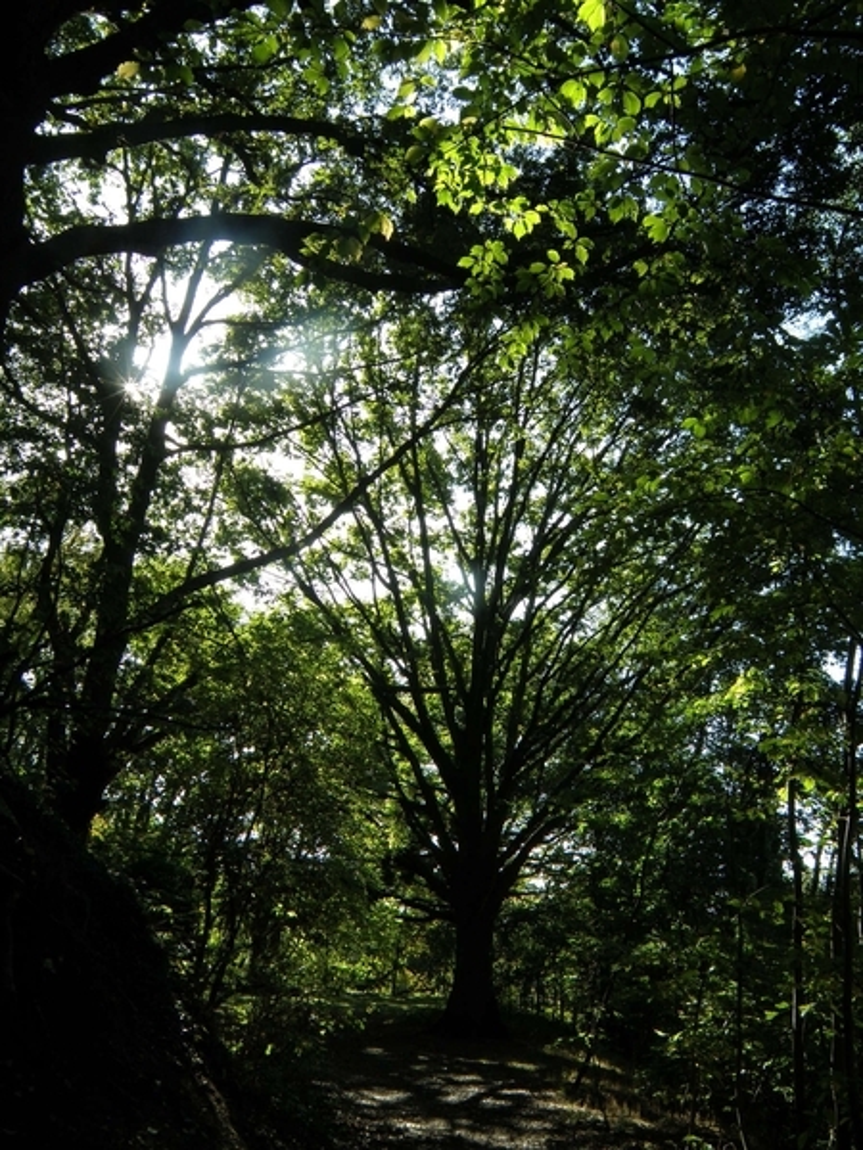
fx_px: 997
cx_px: 432
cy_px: 575
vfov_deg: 60.0
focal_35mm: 30
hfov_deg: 46.8
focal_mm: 5.44
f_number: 5.6
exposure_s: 1/80
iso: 64
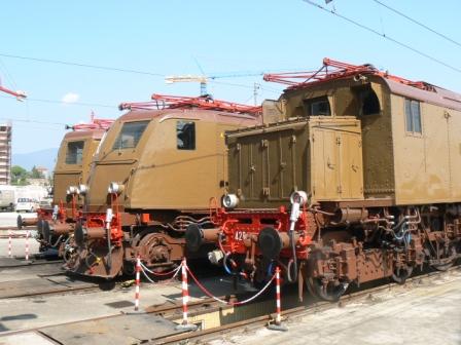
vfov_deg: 39.7
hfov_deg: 51.4
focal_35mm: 36
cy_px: 172
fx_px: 479
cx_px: 230
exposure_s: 1/250
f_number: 5.6
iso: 80
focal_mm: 6
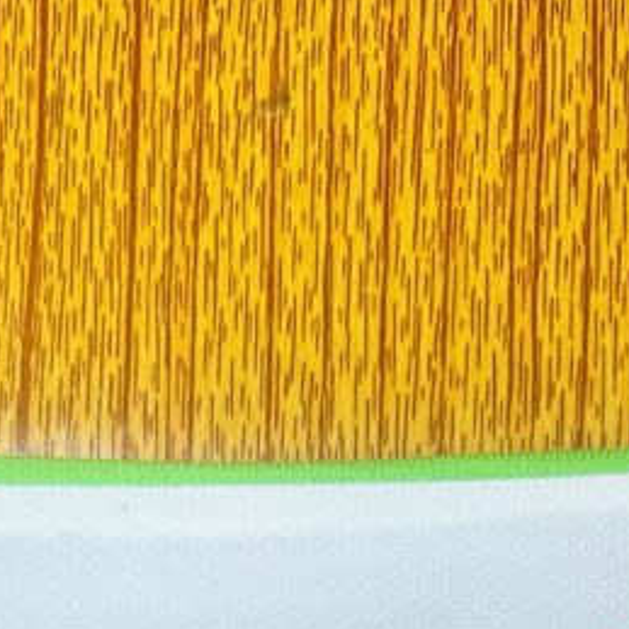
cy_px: 925
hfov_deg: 24.2
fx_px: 1460
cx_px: 228
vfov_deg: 20.9
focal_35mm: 71
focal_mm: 5.7
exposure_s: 1/120
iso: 80
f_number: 1.5
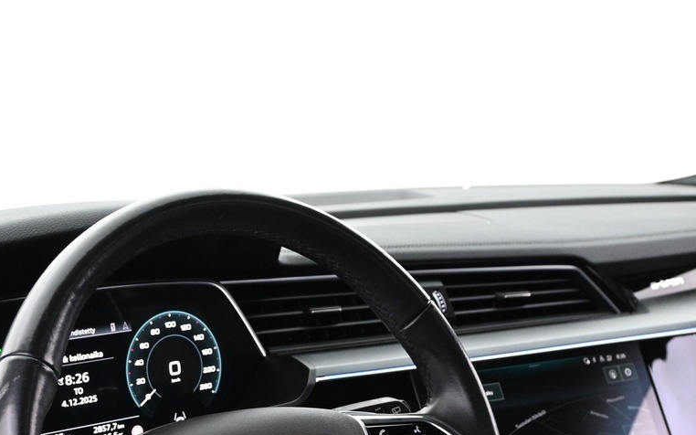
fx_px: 1264
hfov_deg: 30.7
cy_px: 470
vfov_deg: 18.8
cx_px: 281
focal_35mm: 67
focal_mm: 20.5
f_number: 3.8
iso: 1600
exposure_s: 1/25
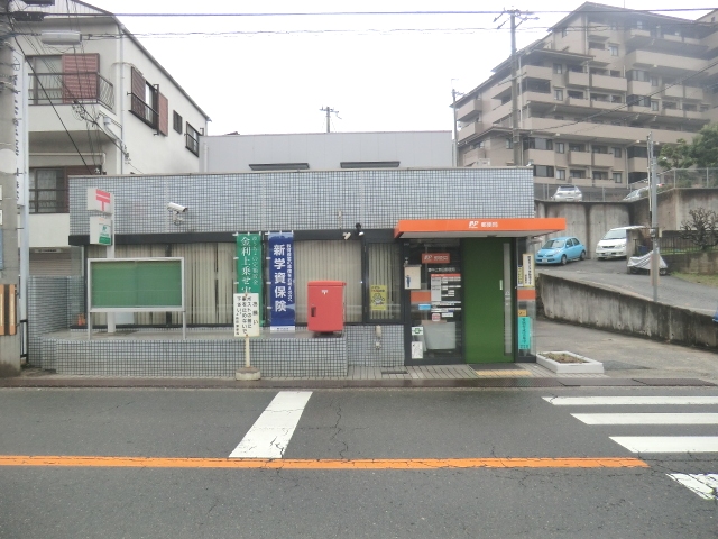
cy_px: 270
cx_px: 359
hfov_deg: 71.6
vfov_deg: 56.8
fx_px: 498
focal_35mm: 24
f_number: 3.2
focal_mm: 4.3
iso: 80
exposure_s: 1/250
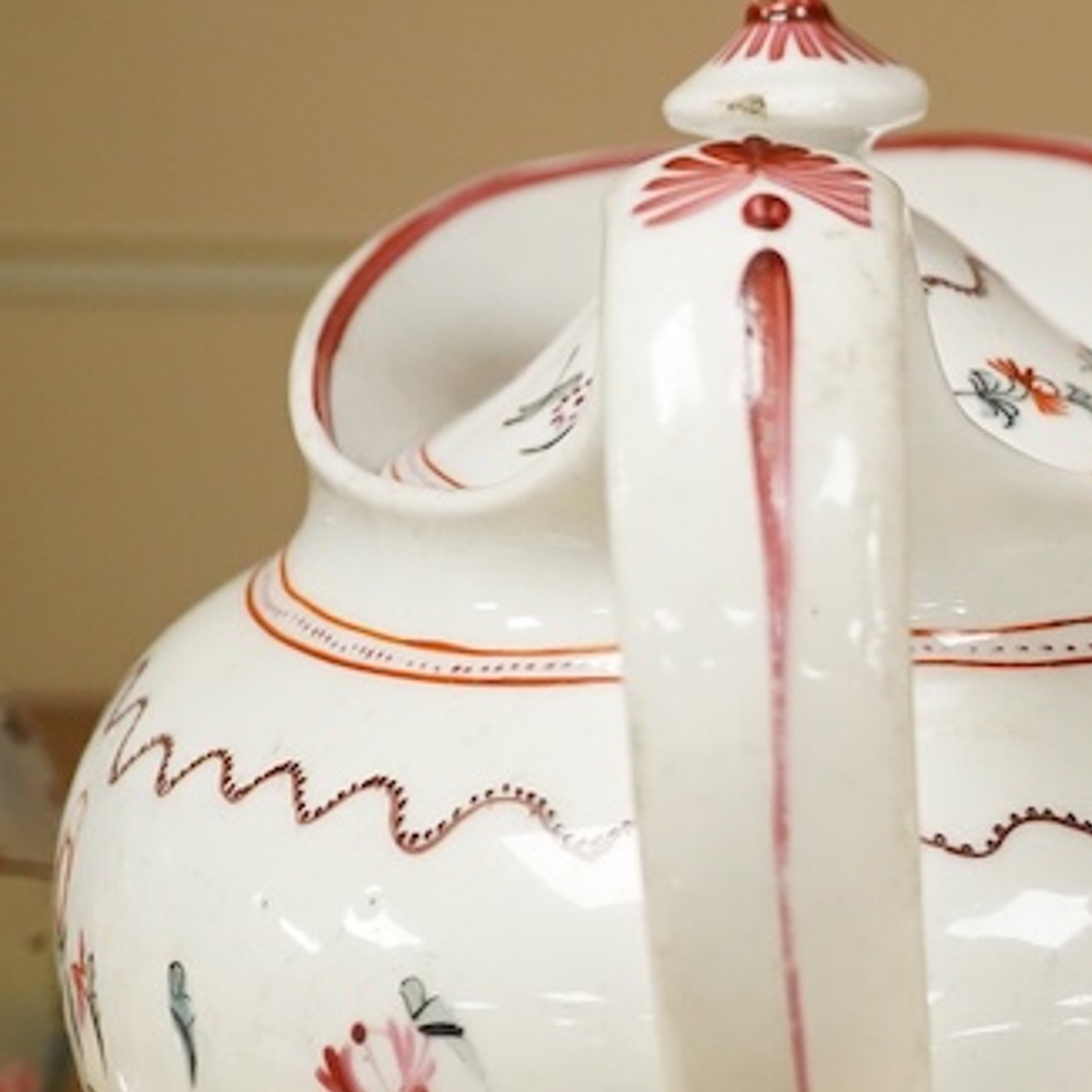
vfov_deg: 13.1
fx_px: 4711
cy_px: 901
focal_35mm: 132
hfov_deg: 12.4
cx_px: 1794
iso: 2000
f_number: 9
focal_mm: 30
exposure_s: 1/125
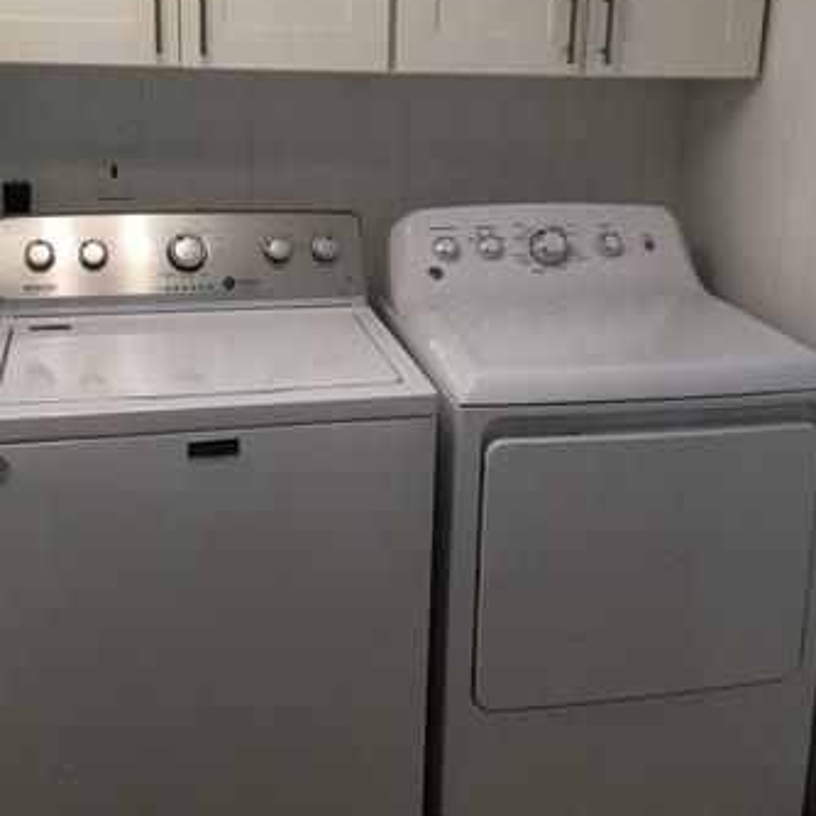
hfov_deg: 36.8
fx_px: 1227
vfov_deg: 36.4
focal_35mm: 46
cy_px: 266
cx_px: 432
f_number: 2.2
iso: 25
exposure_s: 1/30
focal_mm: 4.15
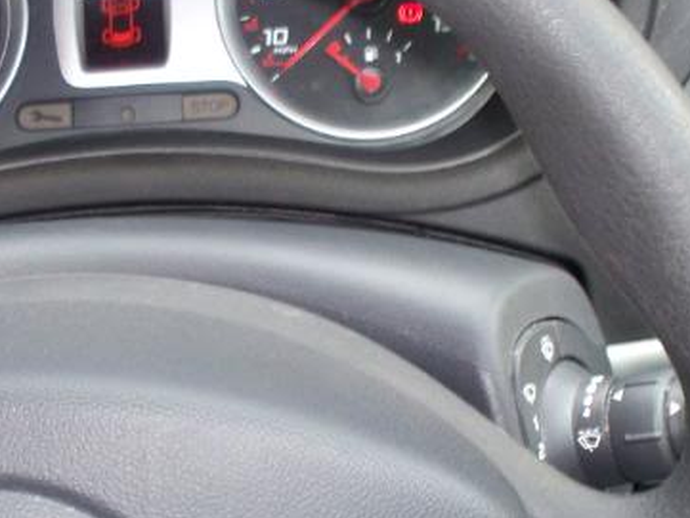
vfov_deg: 14.5
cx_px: 273
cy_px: 282
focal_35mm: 102
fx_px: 2034
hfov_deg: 19.2
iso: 200
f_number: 2.8
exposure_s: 1/50
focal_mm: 7.5
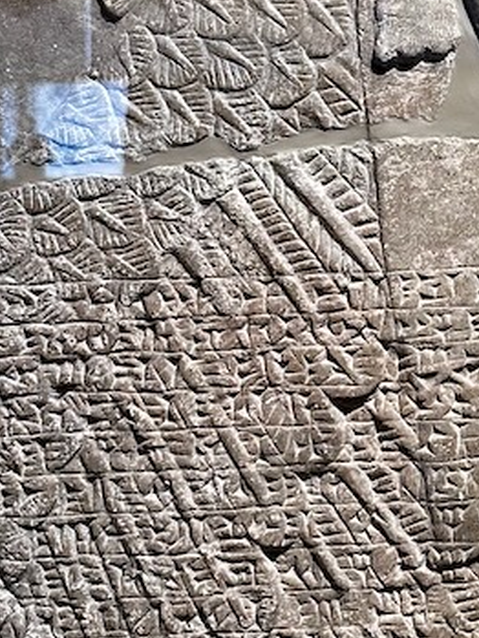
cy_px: 88
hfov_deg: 15.9
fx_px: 1623
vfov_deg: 21.8
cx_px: 633
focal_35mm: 88
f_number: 1.78
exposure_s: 1/82
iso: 200
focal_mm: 6.86
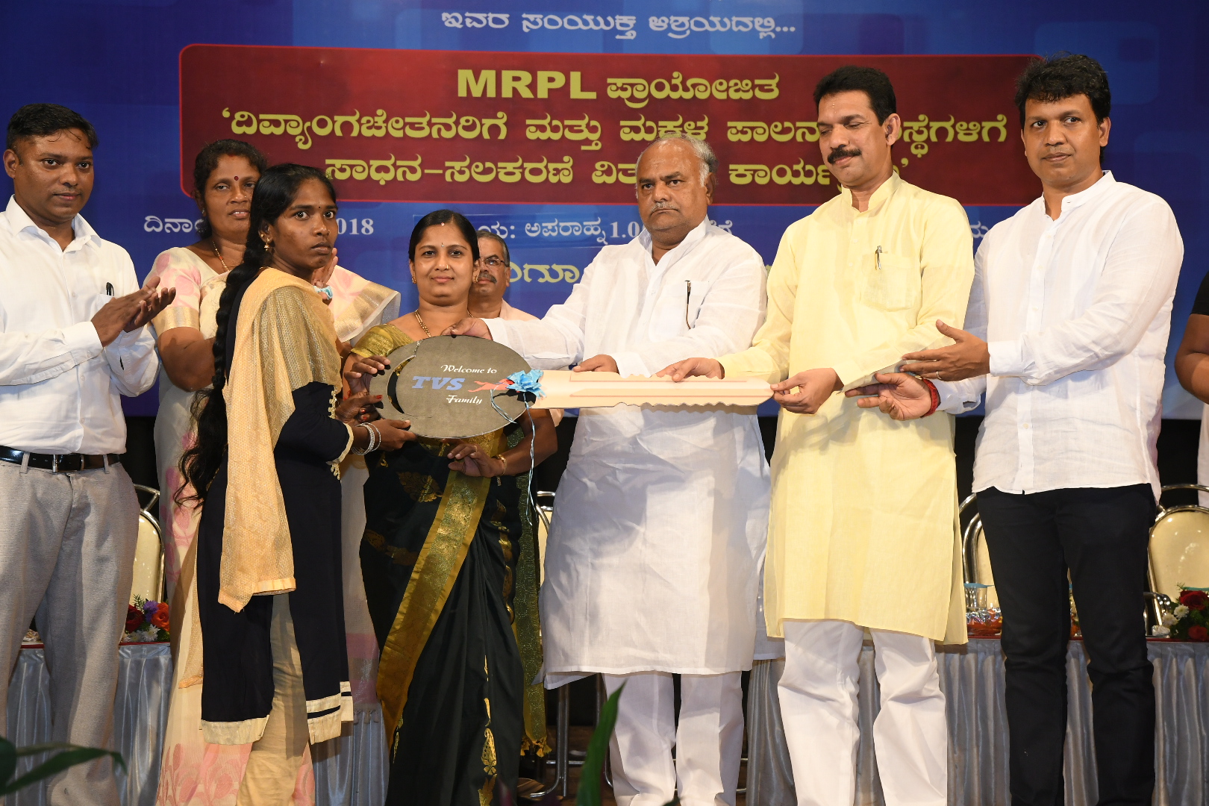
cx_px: 604
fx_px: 2116
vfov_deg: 21.6
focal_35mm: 63
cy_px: 403
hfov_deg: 31.9
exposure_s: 1/200
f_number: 5.6
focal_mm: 42
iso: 1250
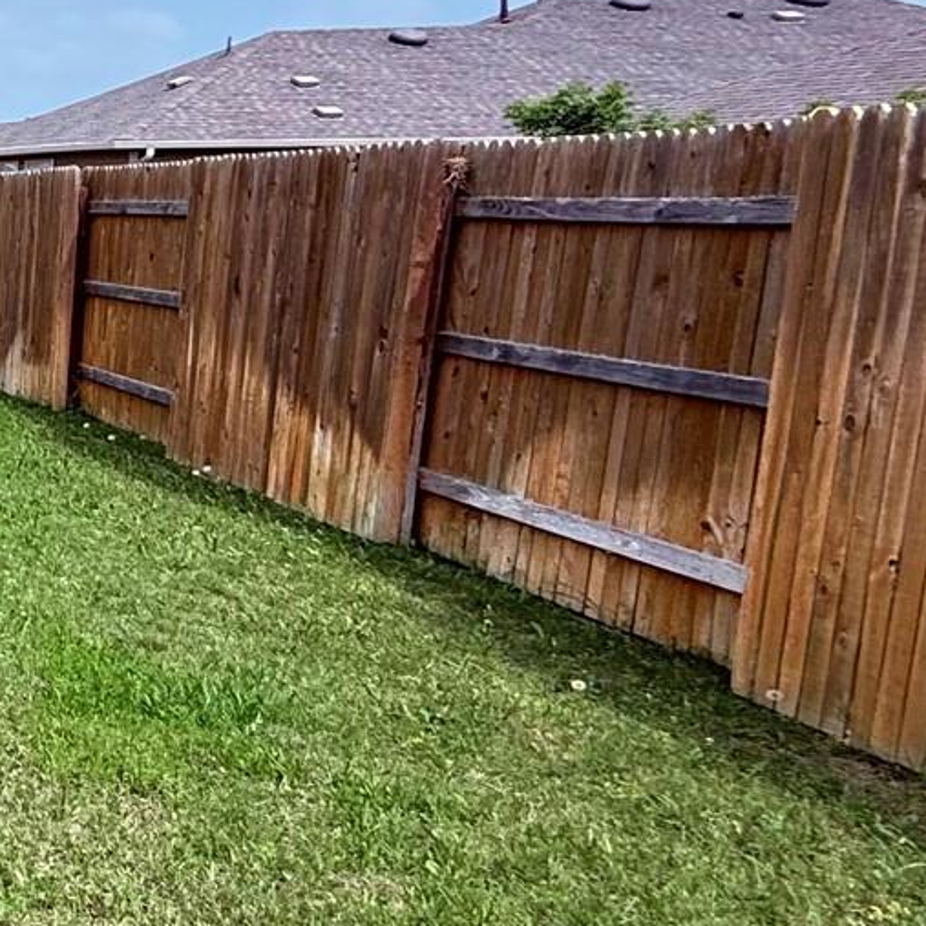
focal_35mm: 50
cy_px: 385
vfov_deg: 33.9
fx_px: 1513
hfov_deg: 20.1
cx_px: -864
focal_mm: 2.22
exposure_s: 1/1017
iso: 64
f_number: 2.2
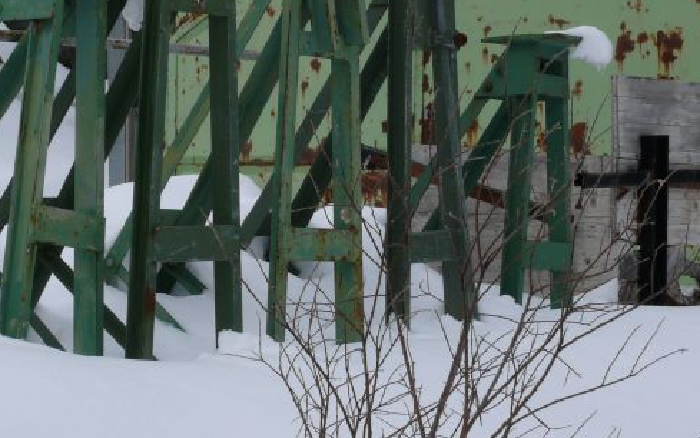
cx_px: 291
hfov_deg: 17.0
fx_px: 2347
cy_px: 157
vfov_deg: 10.7
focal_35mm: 123
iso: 100
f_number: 8
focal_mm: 15
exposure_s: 1/500
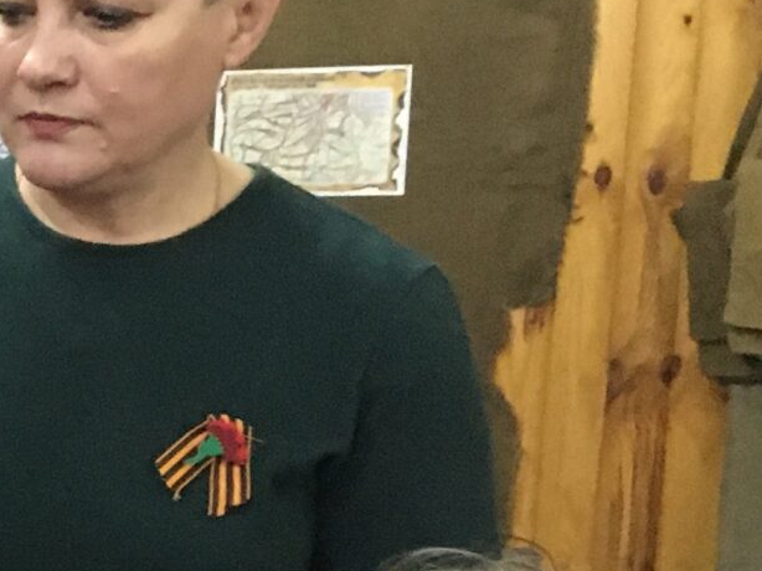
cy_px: 679
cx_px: -823
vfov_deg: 12.0
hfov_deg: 13.6
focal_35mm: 121
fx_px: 2663
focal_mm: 4.15
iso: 250
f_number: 2.2
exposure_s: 1/17
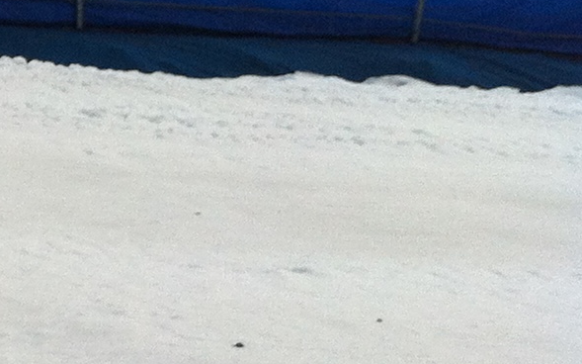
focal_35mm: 163
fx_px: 2585
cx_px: -689
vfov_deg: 8.0
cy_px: 169
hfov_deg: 11.3
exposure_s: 1/3016
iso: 80
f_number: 2.8
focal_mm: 3.85
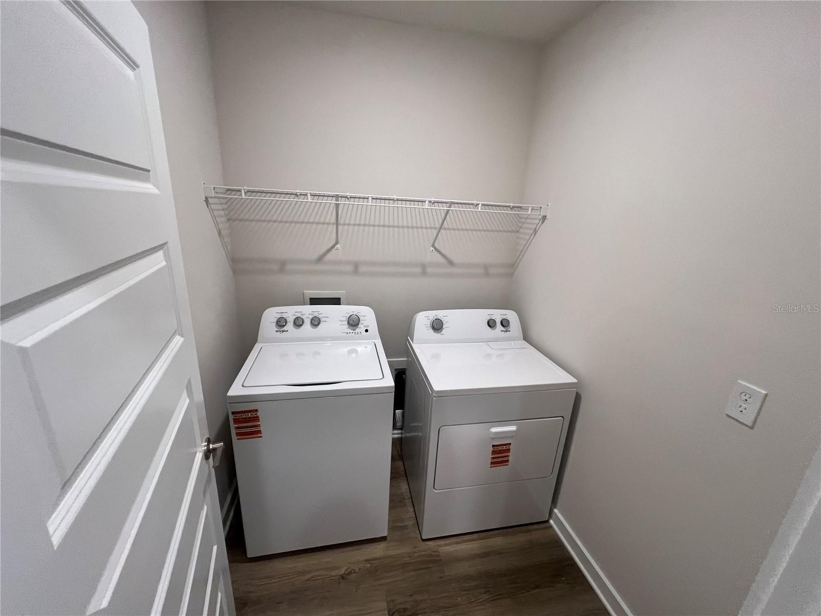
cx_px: 410
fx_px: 308
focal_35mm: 13
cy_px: 308
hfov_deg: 106.2
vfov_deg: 89.9
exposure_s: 1/120
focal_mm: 1.57
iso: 250
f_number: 1.8
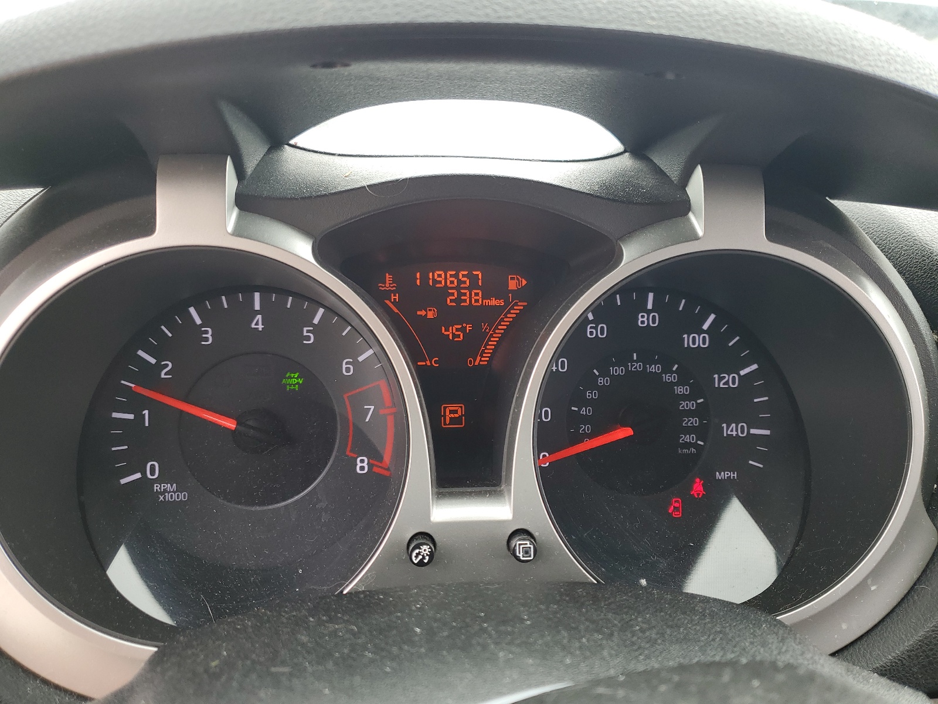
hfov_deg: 67.3
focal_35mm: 26
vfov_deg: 53.1
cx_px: 469
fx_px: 705
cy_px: 352
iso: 50
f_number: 1.5
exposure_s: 1/125
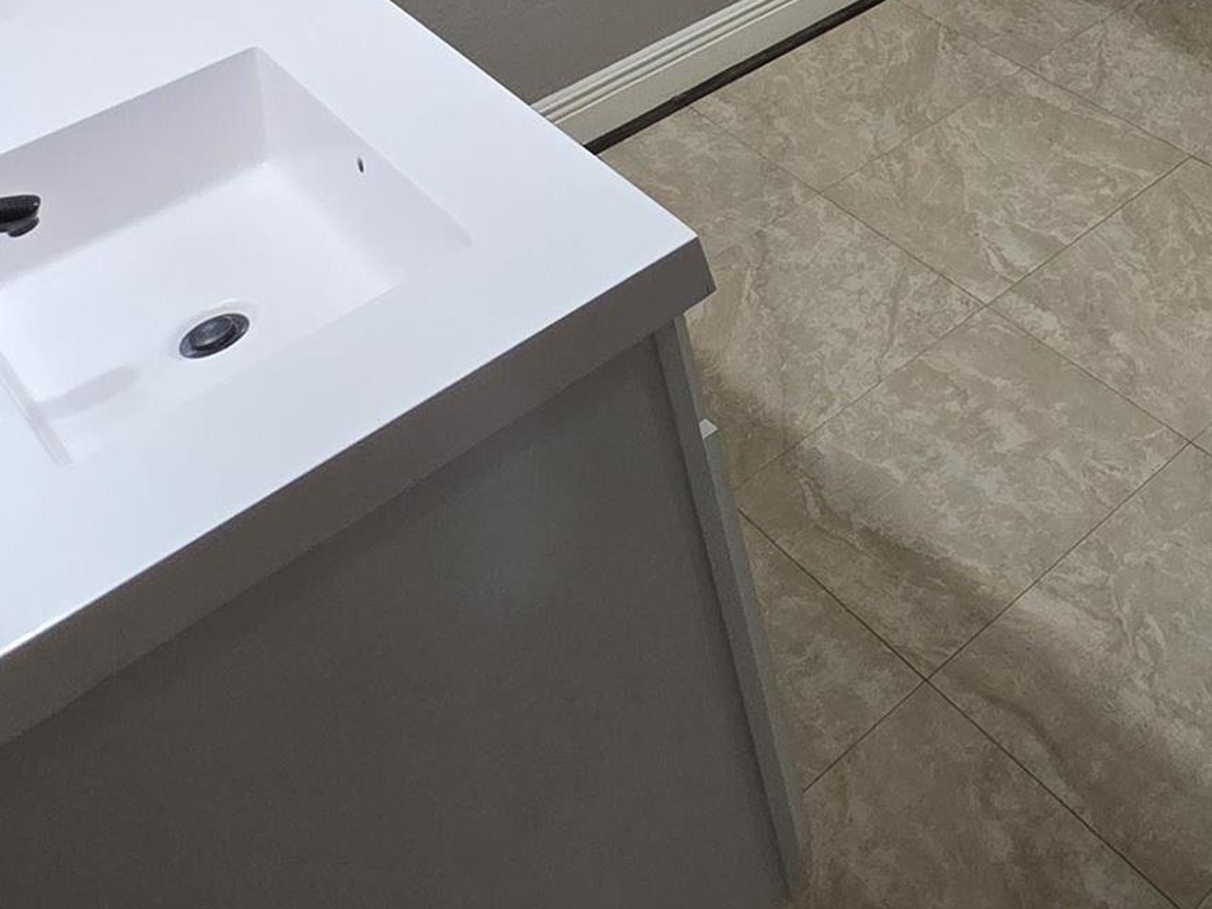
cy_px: -376
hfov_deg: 34.3
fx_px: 1611
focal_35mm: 46
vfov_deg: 25.4
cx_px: 1405
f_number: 1.9
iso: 250
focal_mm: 2.2
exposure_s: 1/120
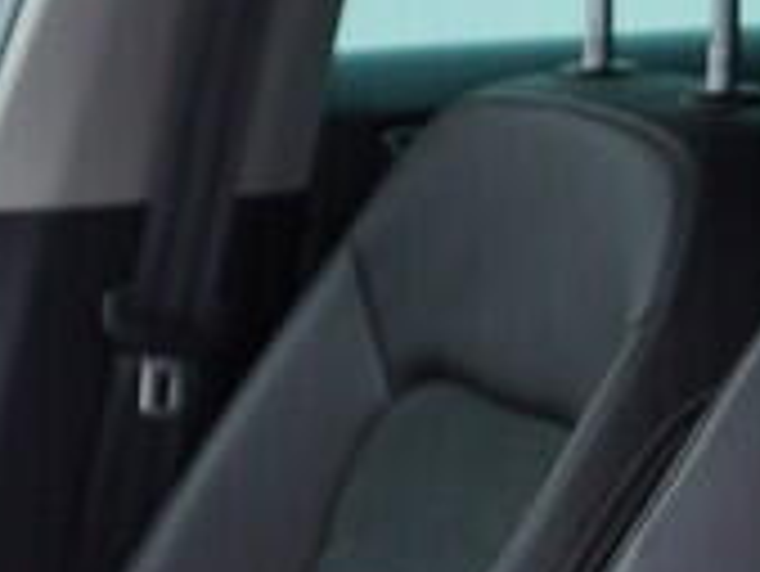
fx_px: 4614
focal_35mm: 210
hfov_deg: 9.2
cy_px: 980
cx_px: -256
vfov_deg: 6.9
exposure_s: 1/50
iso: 125
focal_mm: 24
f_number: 3.2
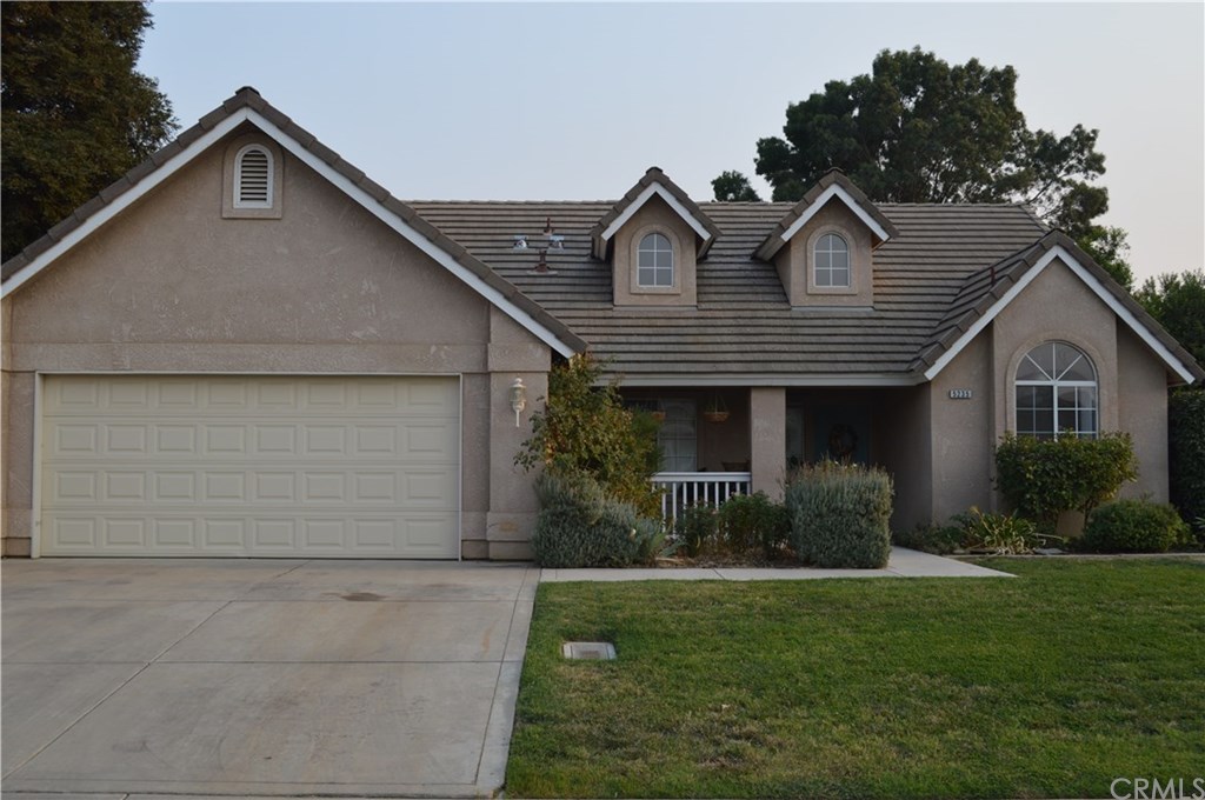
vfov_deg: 36.8
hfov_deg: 53.2
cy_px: 400
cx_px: 602
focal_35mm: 36
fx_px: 1203
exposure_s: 1/125
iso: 100
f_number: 5.6
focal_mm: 24
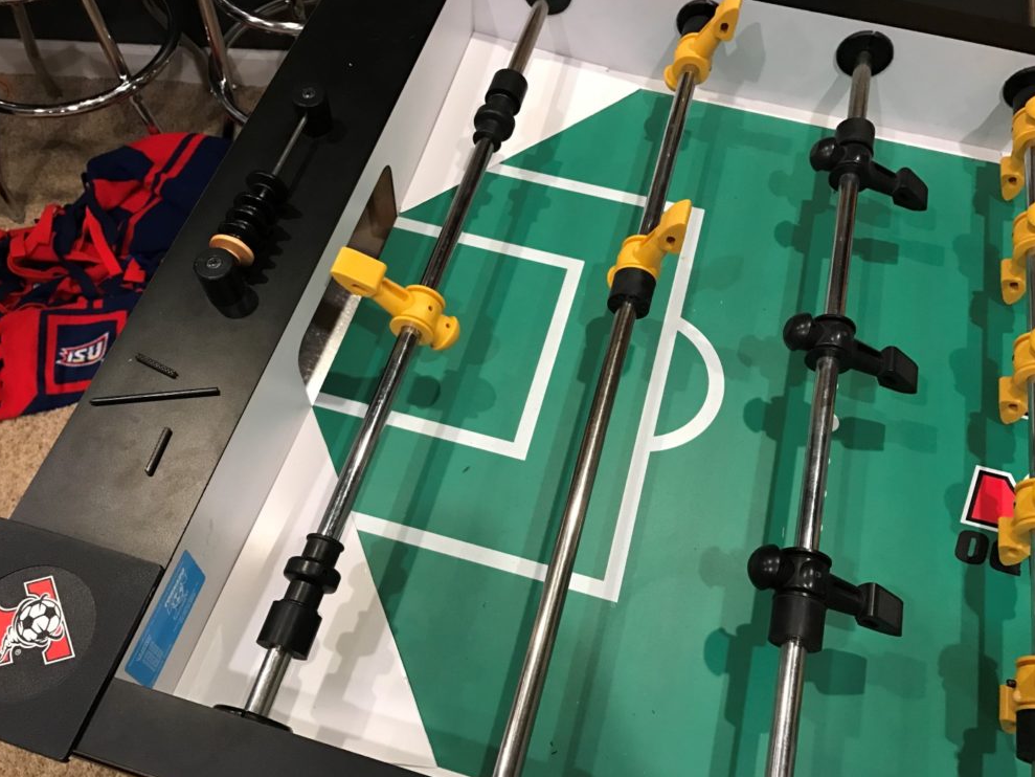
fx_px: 867
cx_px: 510
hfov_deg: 61.7
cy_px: 383
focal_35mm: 29
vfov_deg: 48.2
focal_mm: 3.99
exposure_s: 1/15
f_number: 1.8
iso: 80
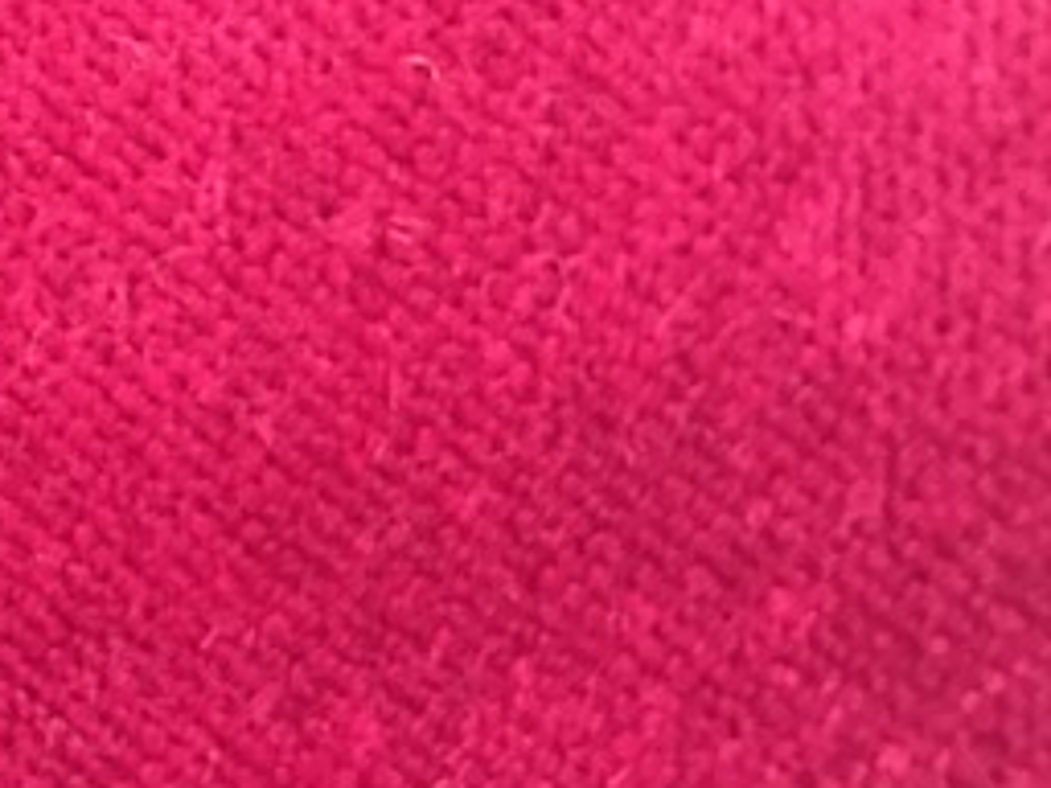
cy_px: 123
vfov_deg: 20.7
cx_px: -259
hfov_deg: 24.7
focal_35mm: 70
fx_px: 2125
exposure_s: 1/17
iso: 50
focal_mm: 3.99
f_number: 1.8
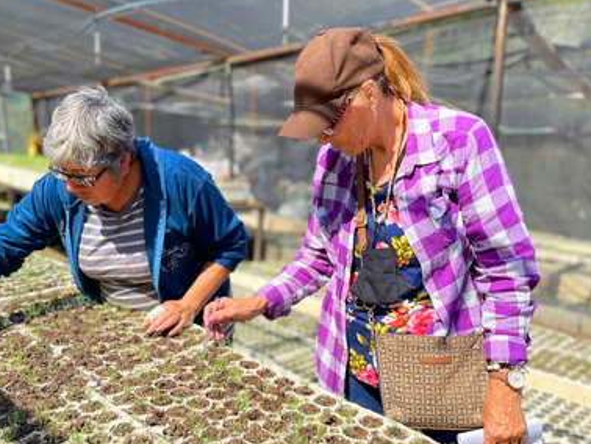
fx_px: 564
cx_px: 258
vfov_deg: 42.9
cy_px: 242
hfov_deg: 55.2
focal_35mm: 33
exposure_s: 1/1152
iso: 50
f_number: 1.6
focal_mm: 5.1
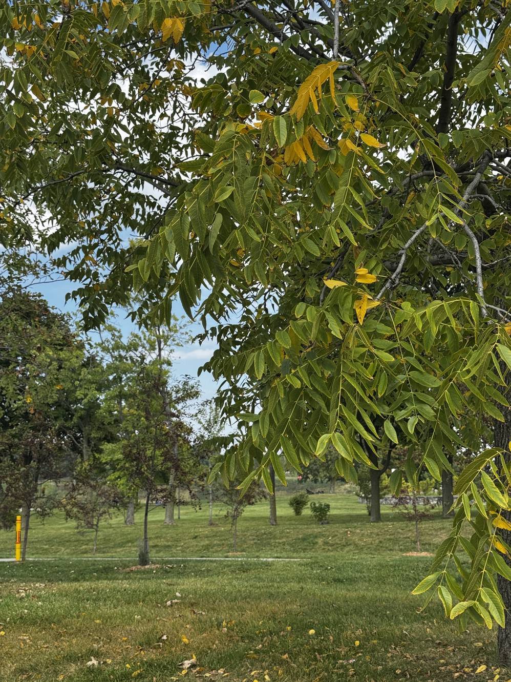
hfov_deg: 30.3
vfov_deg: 39.7
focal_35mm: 48
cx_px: 256
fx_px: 945
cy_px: 341
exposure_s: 1/1681
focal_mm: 6.76
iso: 64
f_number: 1.78
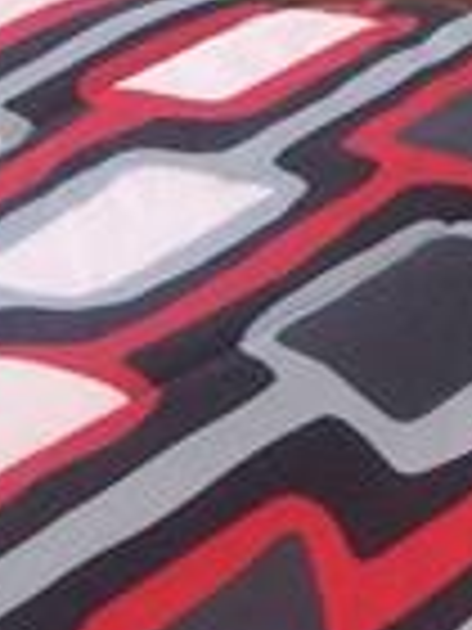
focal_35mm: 212
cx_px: 1654
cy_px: -882
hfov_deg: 6.2
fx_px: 3854
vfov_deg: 8.5
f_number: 2.2
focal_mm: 4.15
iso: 40
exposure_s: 1/30
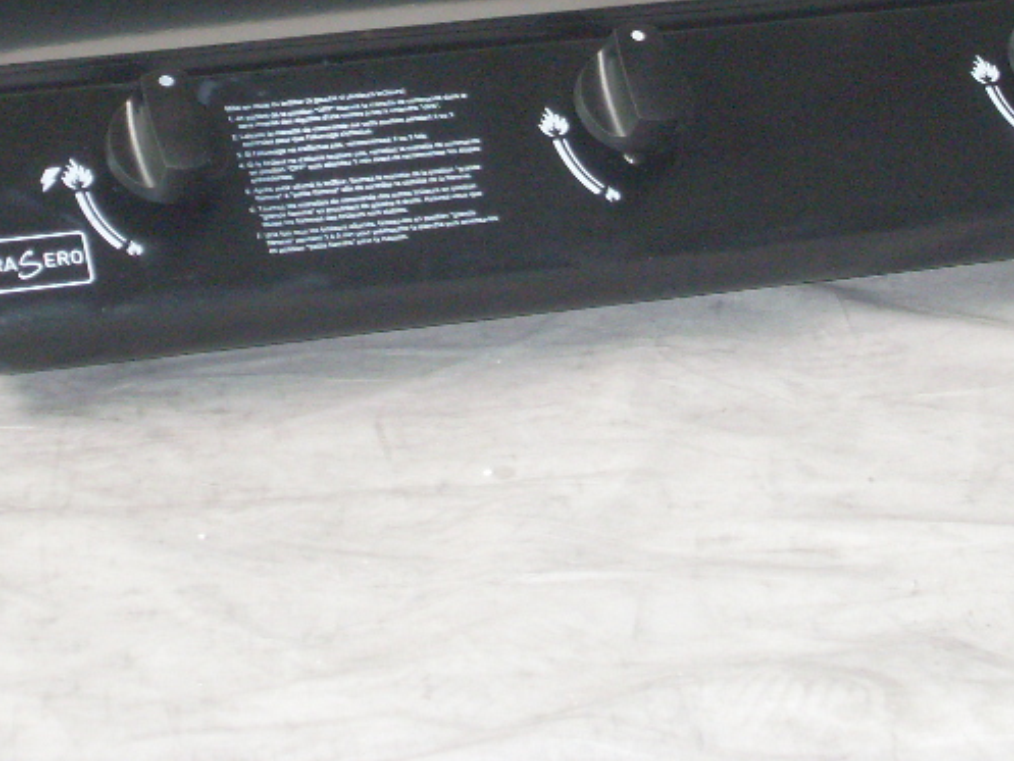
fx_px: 4893
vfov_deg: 8.8
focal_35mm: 167
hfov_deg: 11.8
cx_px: 643
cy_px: 2
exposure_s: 1/60
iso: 200
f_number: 4.6
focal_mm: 13.5
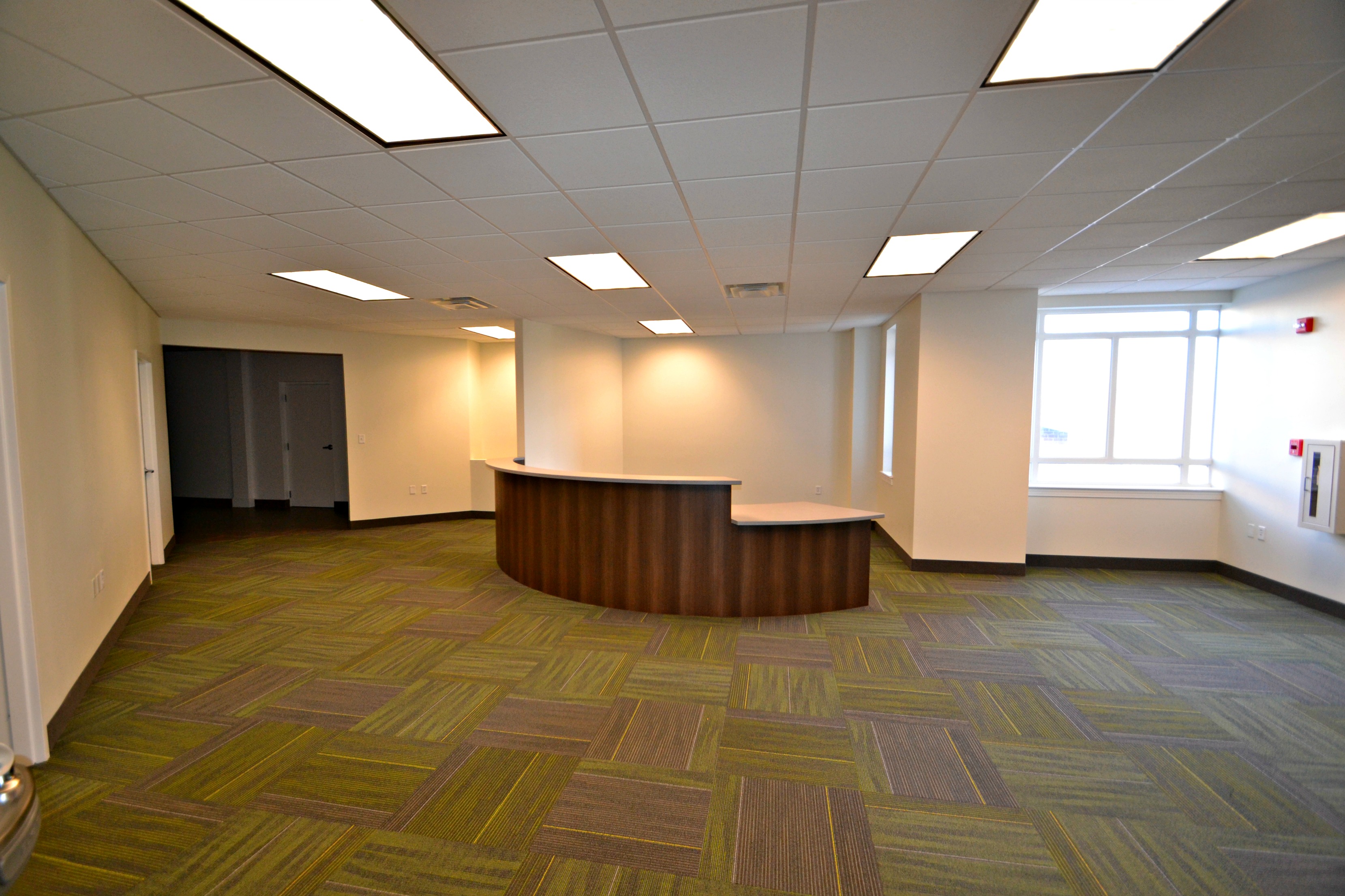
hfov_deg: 100.4
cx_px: 672
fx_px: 560
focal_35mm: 15
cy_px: 448
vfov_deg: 77.3
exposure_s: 1/60
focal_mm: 10
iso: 720
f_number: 3.5
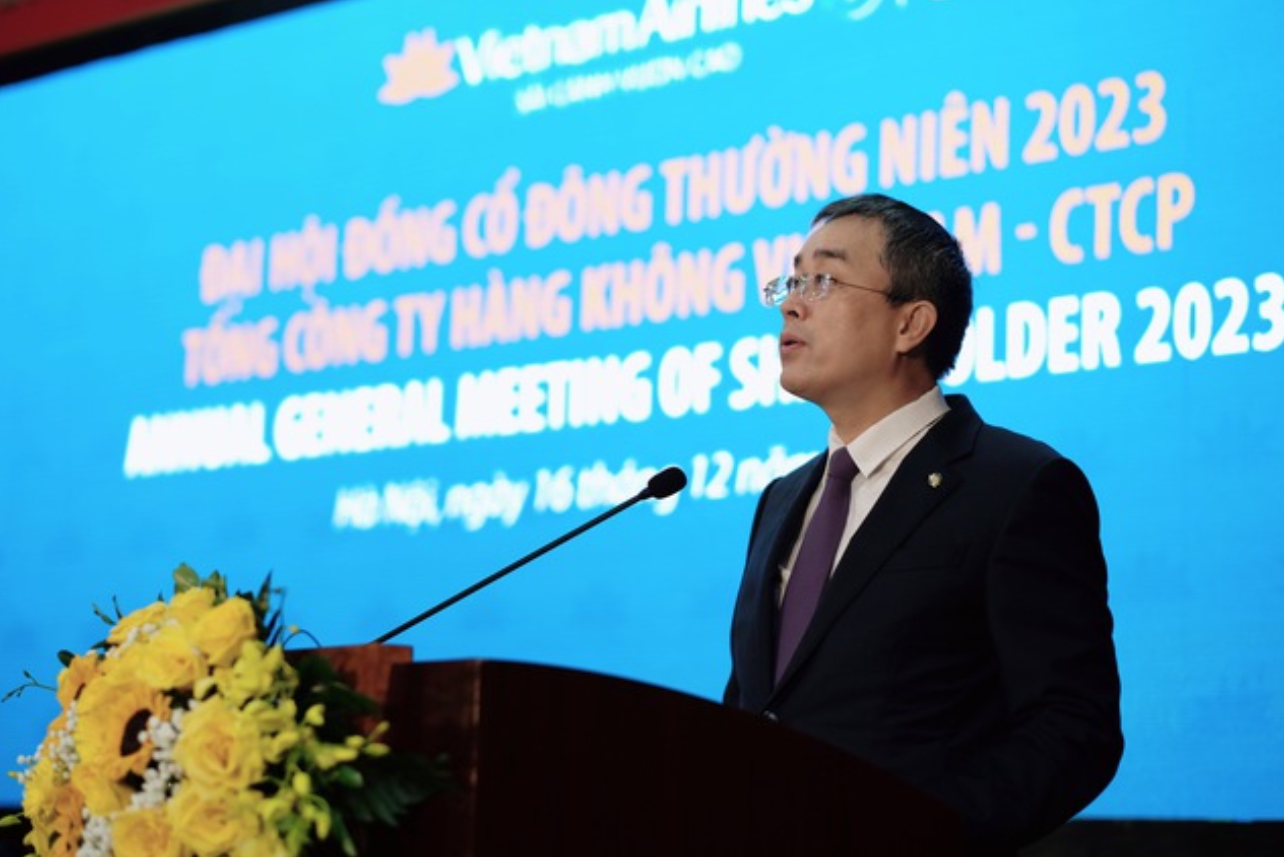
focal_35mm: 85
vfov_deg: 16.1
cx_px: 640
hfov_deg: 23.9
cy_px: 430
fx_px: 3033
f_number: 1.6
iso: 100
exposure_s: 1/125
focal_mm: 56
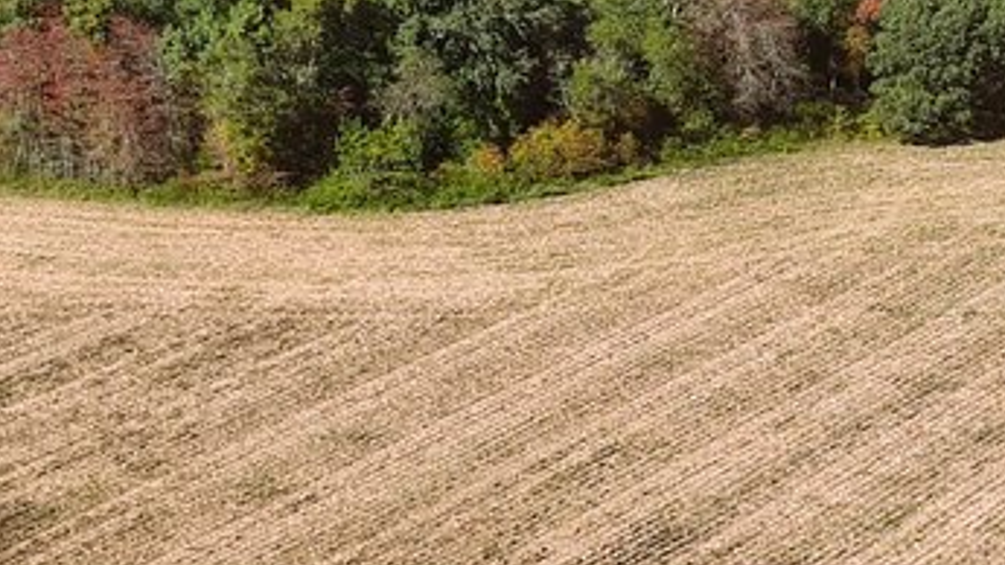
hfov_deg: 14.3
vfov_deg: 8.1
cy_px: 246
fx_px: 3997
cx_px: 517
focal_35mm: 150
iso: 100
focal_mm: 10.57
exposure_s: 1/1000
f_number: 2.8
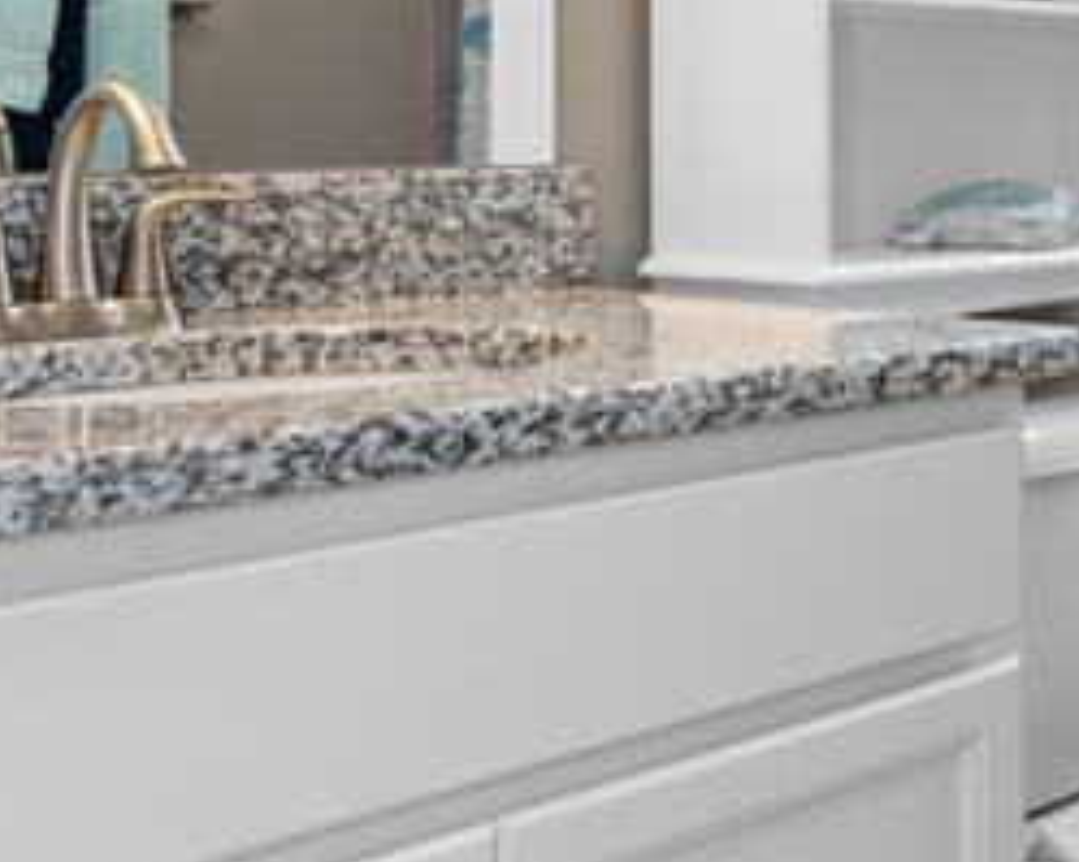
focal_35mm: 56
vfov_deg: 26.6
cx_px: 1018
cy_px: 238
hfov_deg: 31.4
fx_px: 1802
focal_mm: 13
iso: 320
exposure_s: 1/1.25
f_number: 8
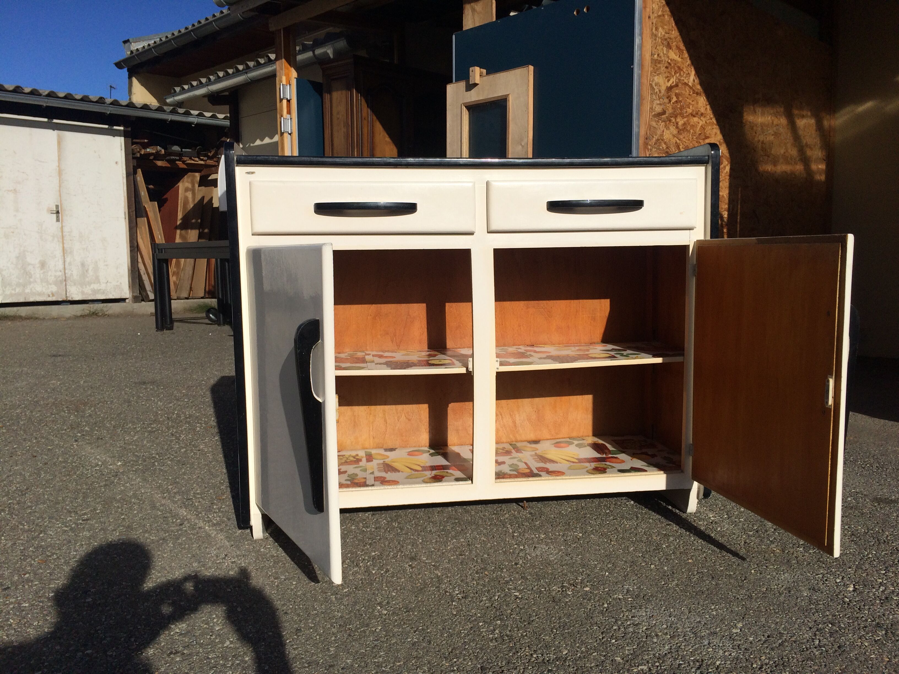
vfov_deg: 48.2
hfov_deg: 61.7
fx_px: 753
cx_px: 450
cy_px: 337
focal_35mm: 29
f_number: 2.2
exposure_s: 1/5882
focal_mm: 4.15
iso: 40
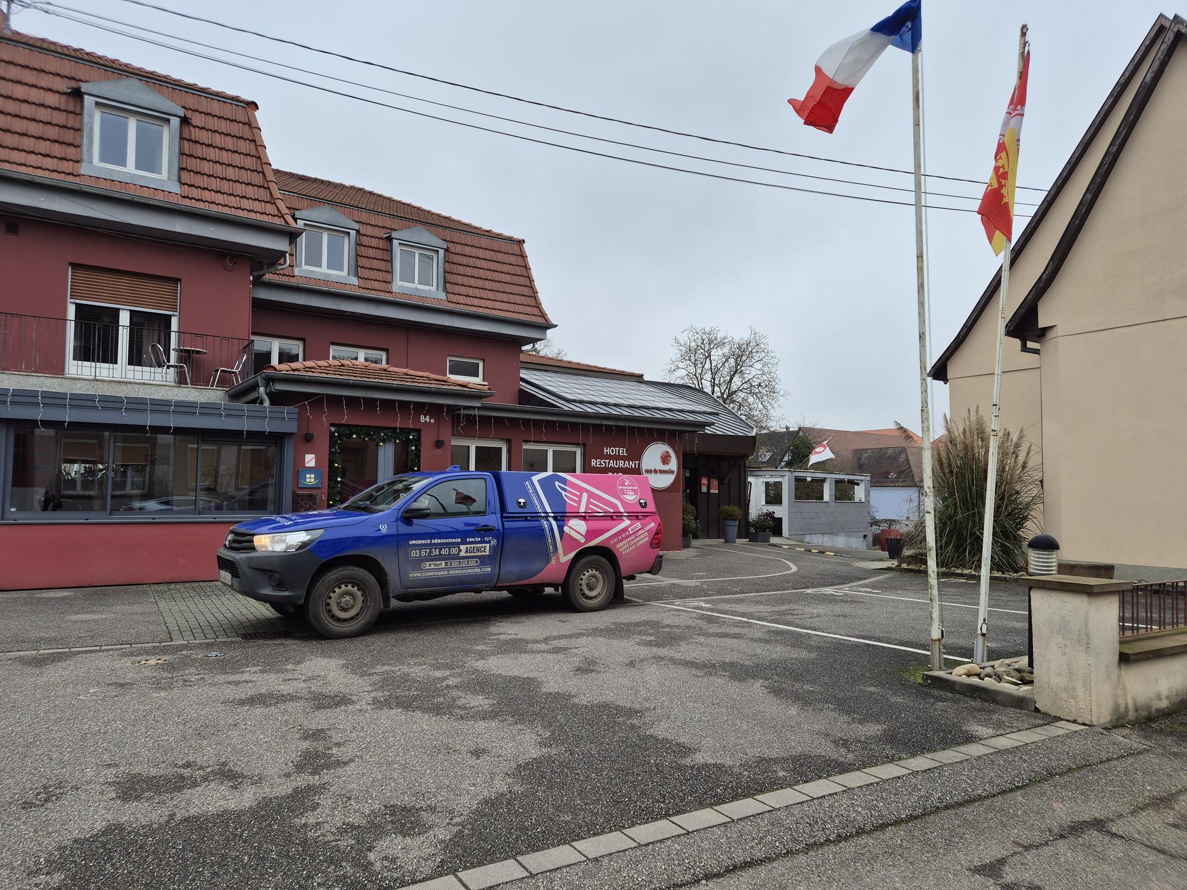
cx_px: 594
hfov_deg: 73.9
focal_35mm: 23
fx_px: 789
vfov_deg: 58.9
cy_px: 445
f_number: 1.8
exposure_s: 1/197
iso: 25
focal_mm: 5.4
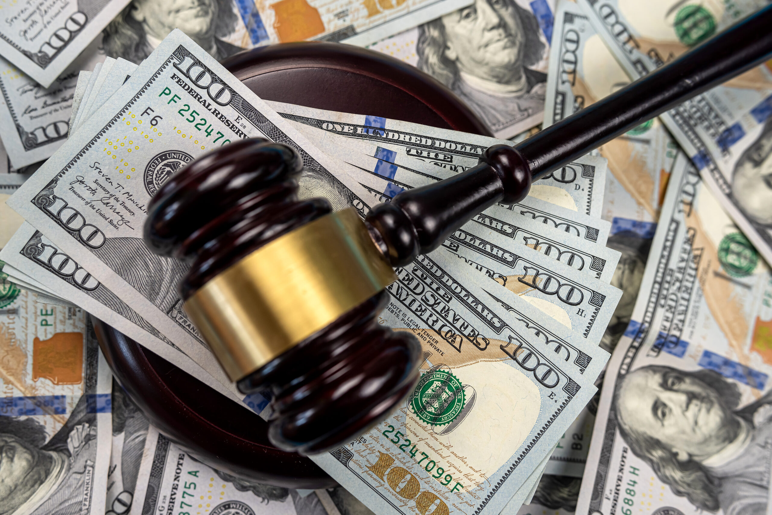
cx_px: 386
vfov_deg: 37.9
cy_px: 258
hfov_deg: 54.4
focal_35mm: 35
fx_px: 751
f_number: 6.3
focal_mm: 35
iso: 320
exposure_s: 1/100
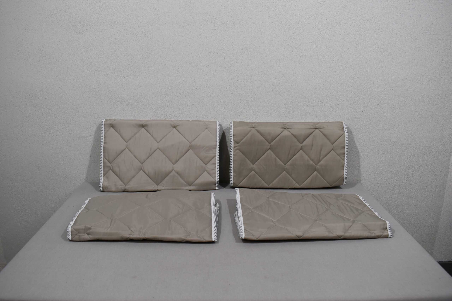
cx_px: 226
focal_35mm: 30
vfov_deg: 43.6
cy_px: 150
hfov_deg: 61.9
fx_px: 377
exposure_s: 1/125
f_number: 5.6
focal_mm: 20
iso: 360
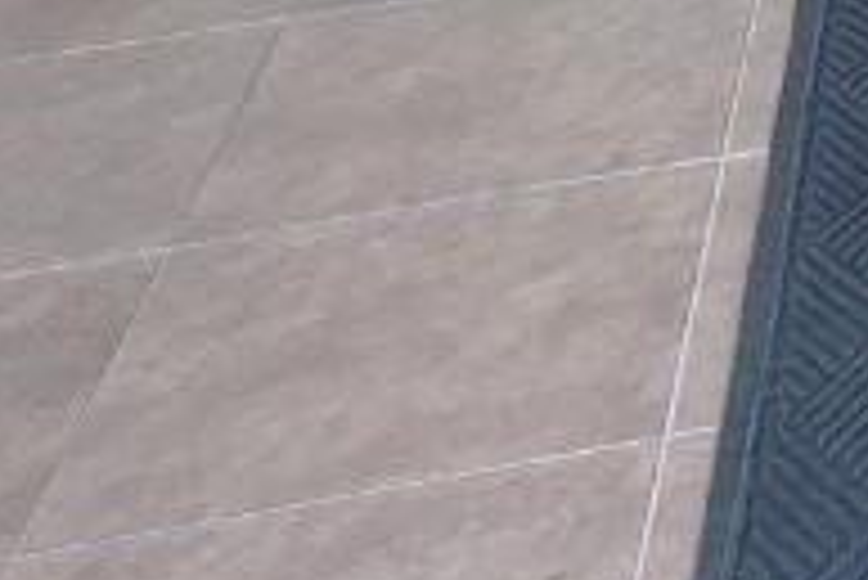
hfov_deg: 12.4
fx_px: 3064
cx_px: 2150
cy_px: -1084
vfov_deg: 9.0
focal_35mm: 127
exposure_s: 1/120
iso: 50
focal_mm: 5.54
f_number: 1.8
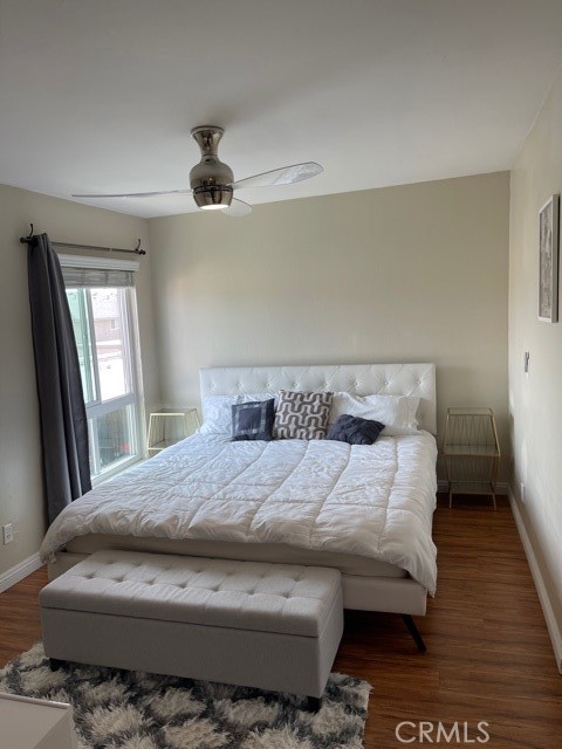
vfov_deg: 67.3
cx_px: 281
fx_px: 563
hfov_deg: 53.1
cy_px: 374
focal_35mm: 26
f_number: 1.6
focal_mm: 5.1
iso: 50
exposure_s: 1/120
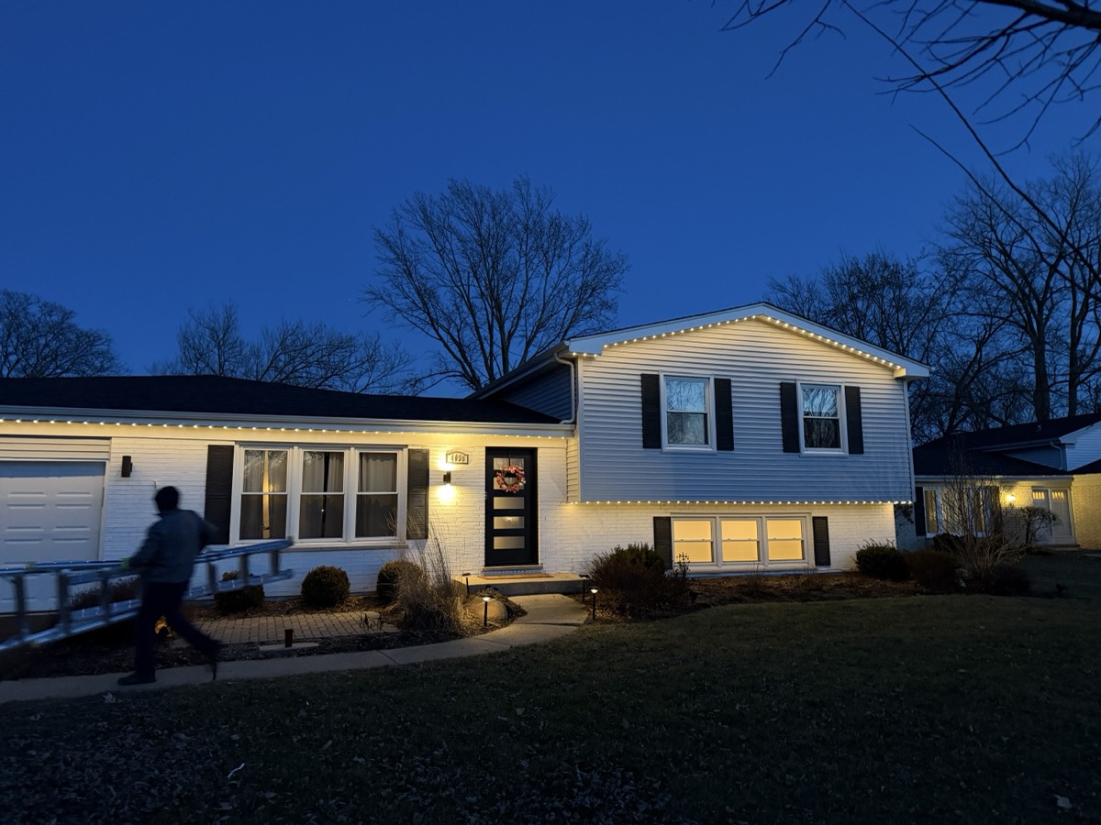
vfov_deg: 56.8
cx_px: 550
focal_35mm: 24
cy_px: 412
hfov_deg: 71.6
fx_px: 763
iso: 800
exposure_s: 1/30
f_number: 1.78
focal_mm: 6.76
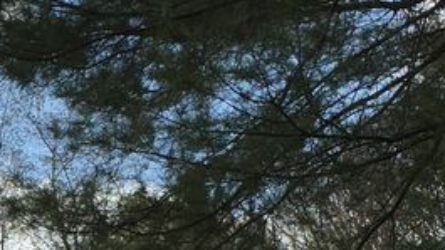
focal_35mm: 143
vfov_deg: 8.0
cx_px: 3
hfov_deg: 14.8
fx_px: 1687
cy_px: 537
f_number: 2.2
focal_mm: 4.15
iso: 32
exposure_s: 1/2326
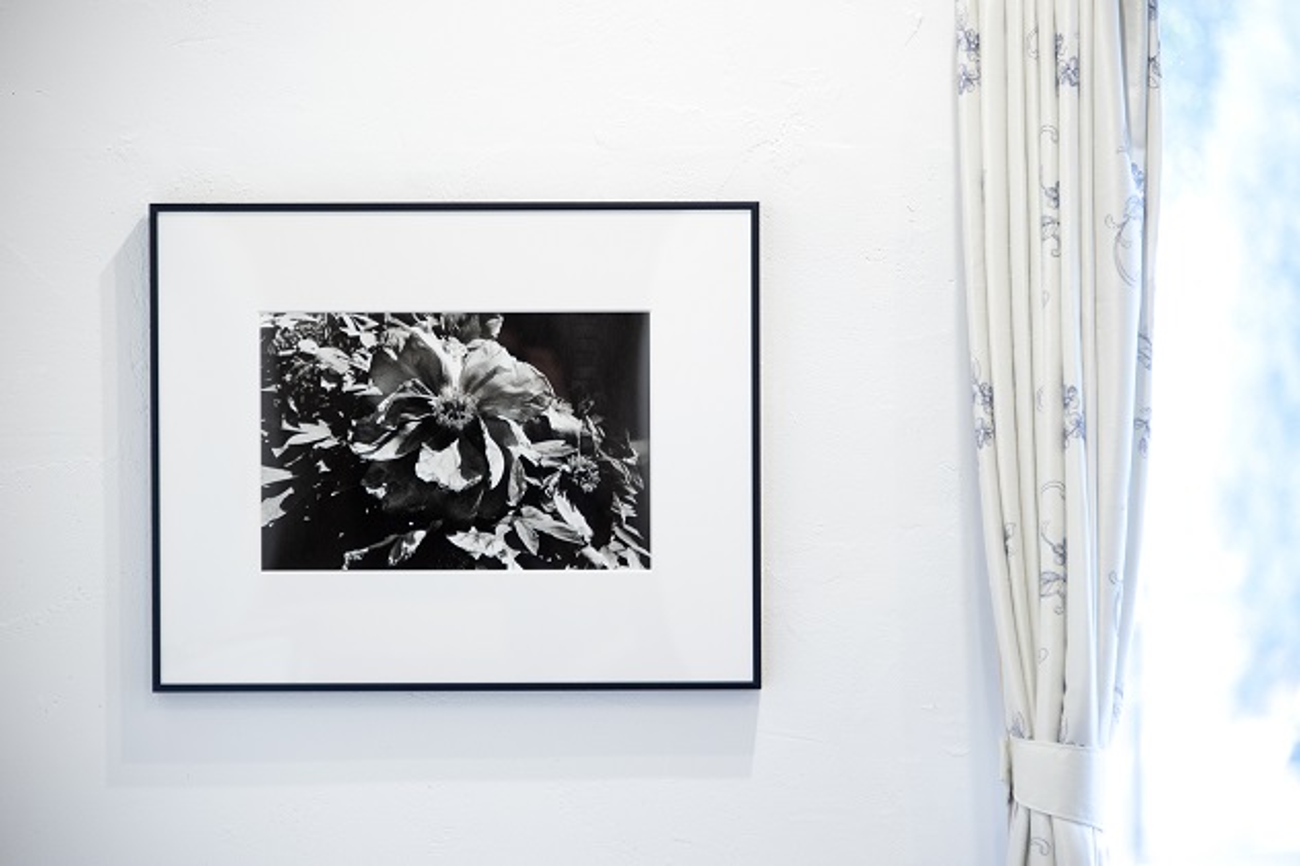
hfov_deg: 10.3
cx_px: 650
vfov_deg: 6.9
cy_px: 433
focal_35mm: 200
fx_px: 7220
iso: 800
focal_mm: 200
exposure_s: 1/30
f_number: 5.6
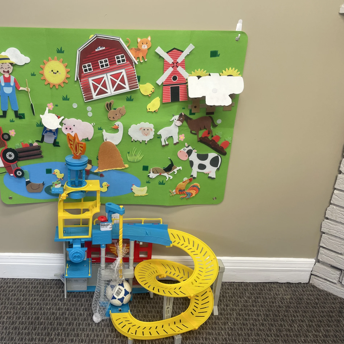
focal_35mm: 31
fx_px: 349
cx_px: 116
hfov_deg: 51.6
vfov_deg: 52.5
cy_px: 173
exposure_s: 1/60
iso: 64
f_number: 1.6
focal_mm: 4.2
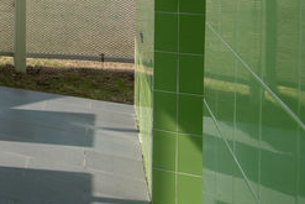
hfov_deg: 22.3
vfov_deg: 18.5
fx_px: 526
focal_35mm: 62
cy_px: -131
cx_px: -220
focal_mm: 17
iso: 100
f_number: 8
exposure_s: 1/250
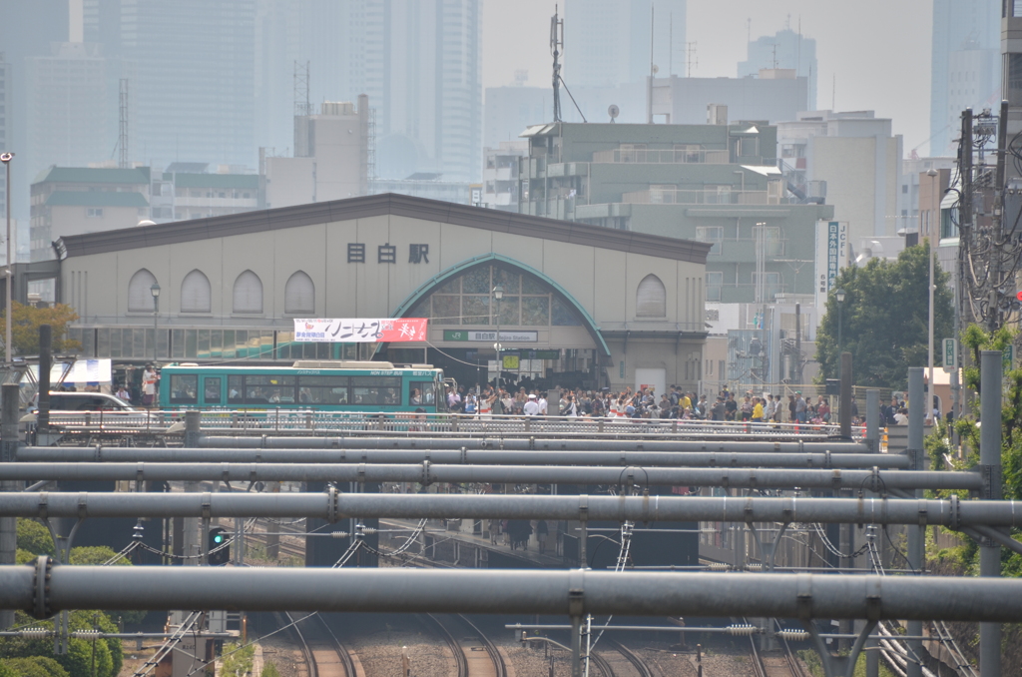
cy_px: 338
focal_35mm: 300
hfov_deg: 6.9
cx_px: 511
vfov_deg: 4.6
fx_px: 8498
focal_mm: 200
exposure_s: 1/800
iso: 100
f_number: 5.6
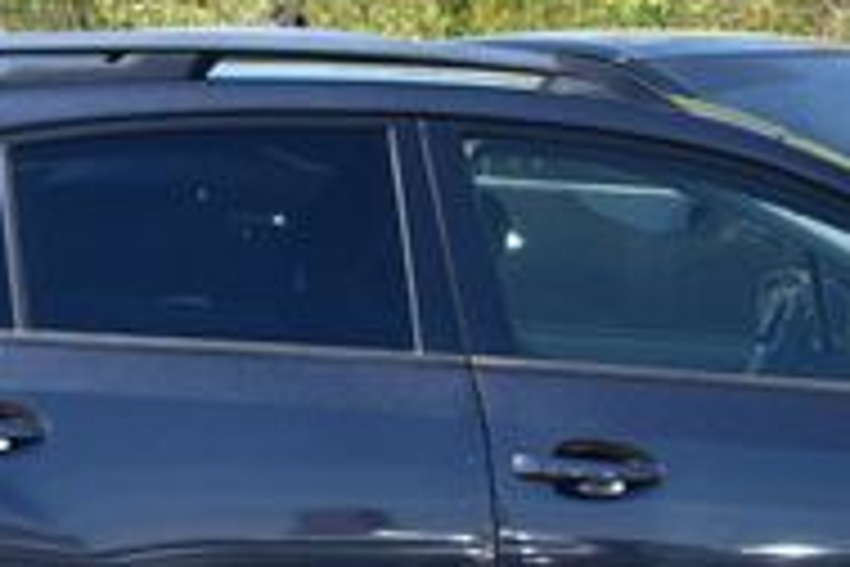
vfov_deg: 6.4
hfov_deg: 9.7
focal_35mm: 213
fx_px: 5029
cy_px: 522
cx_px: 598
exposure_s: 1/320
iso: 400
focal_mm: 42
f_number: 10
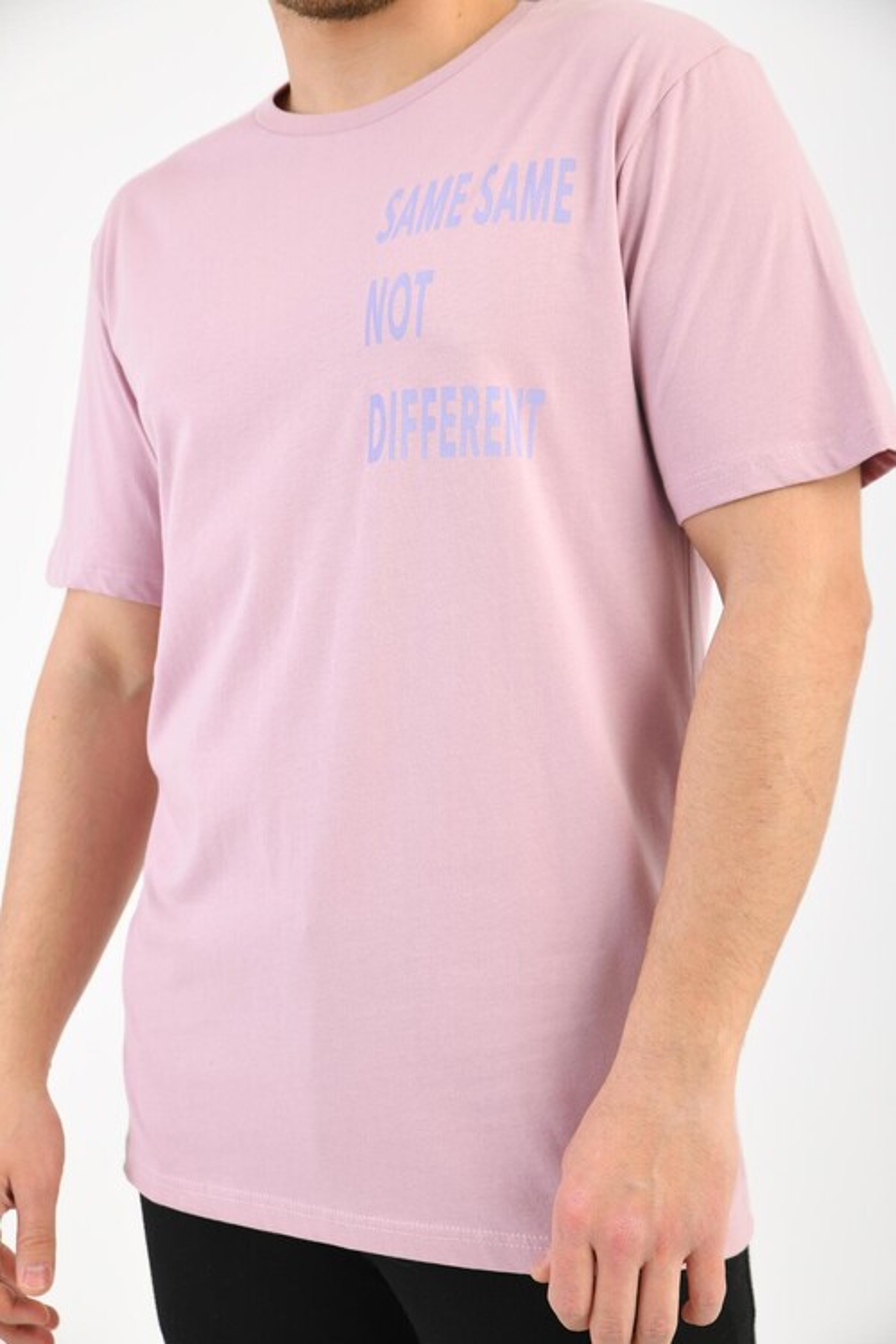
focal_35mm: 65
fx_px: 2426
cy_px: 672
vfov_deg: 31.0
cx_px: 448
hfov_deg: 20.9
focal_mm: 65
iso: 100
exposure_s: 1/160
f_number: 7.1
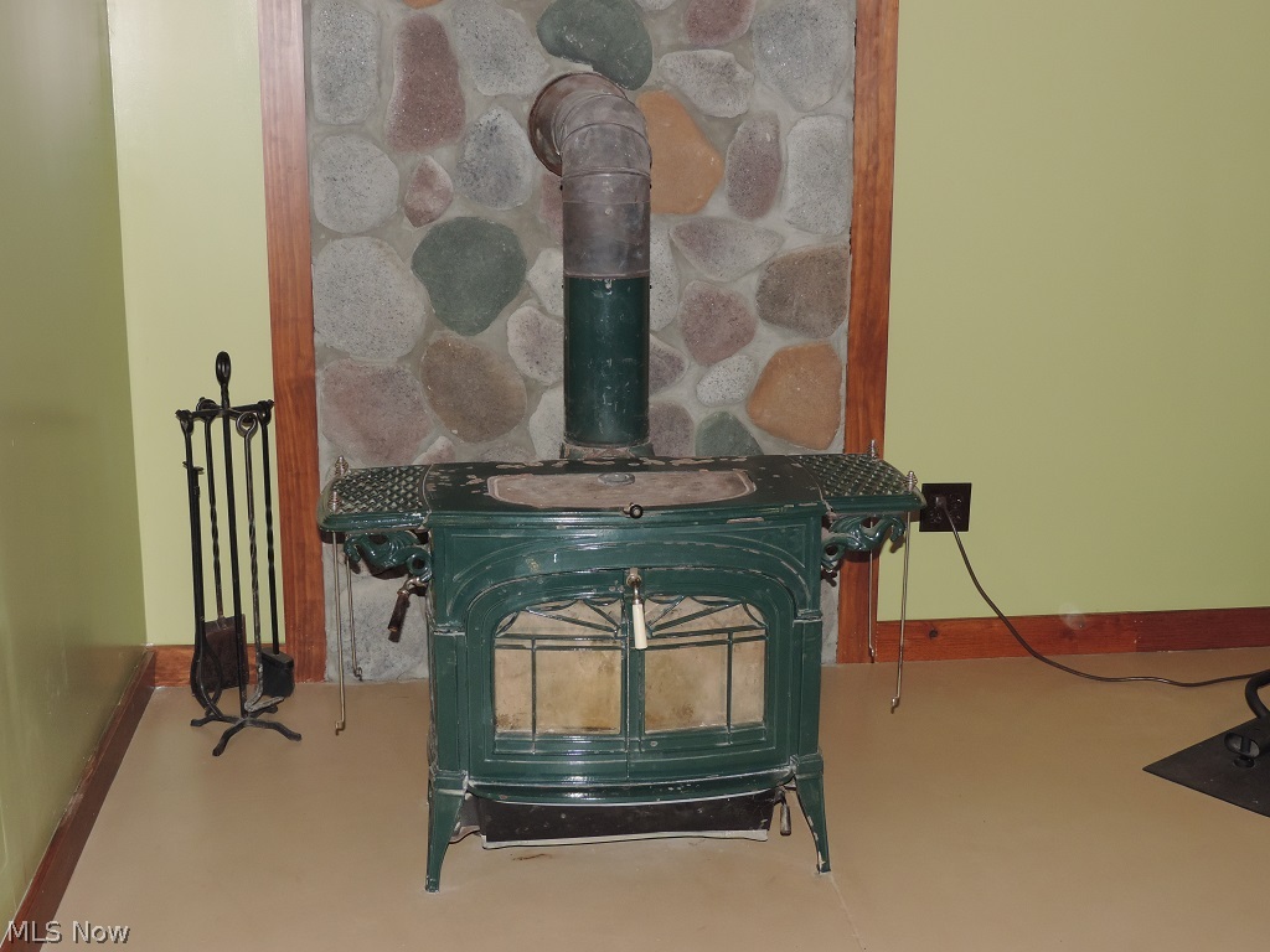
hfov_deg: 40.4
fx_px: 1724
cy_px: 476
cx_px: 635
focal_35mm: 47
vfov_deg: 30.9
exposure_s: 1/40
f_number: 3.5
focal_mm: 8.3
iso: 250
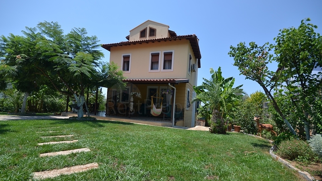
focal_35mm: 16
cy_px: 103
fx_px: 137
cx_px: 162
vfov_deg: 66.8
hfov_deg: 99.3
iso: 100
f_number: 8
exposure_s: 1/250
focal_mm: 10
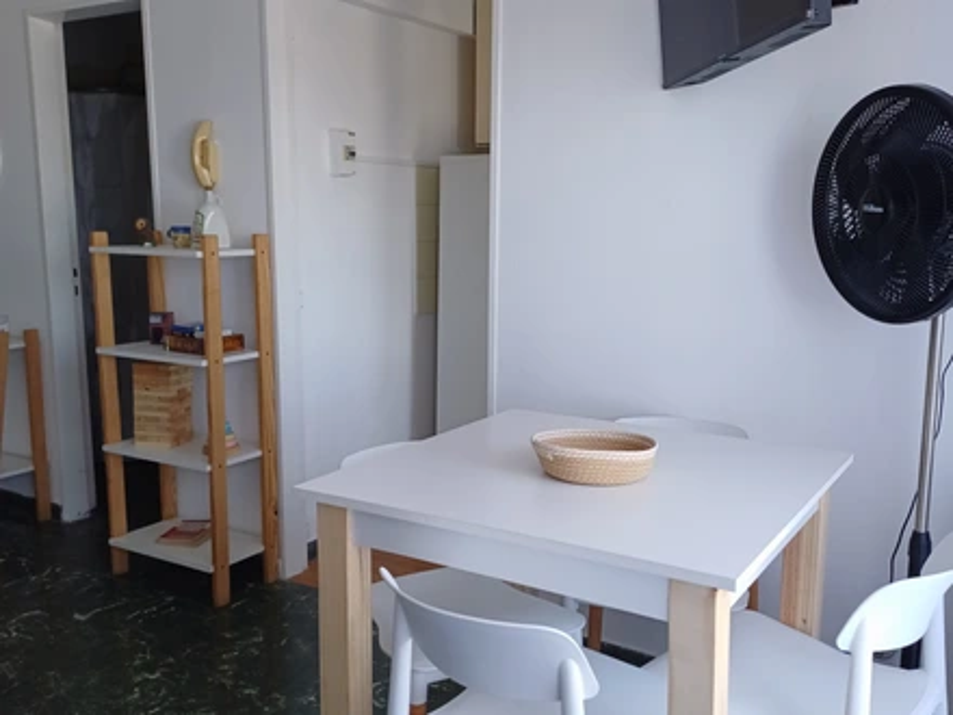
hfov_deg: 69.4
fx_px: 688
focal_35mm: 25
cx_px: 476
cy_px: 358
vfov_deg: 54.9
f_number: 1.8
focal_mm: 4.65
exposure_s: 1/50
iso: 64
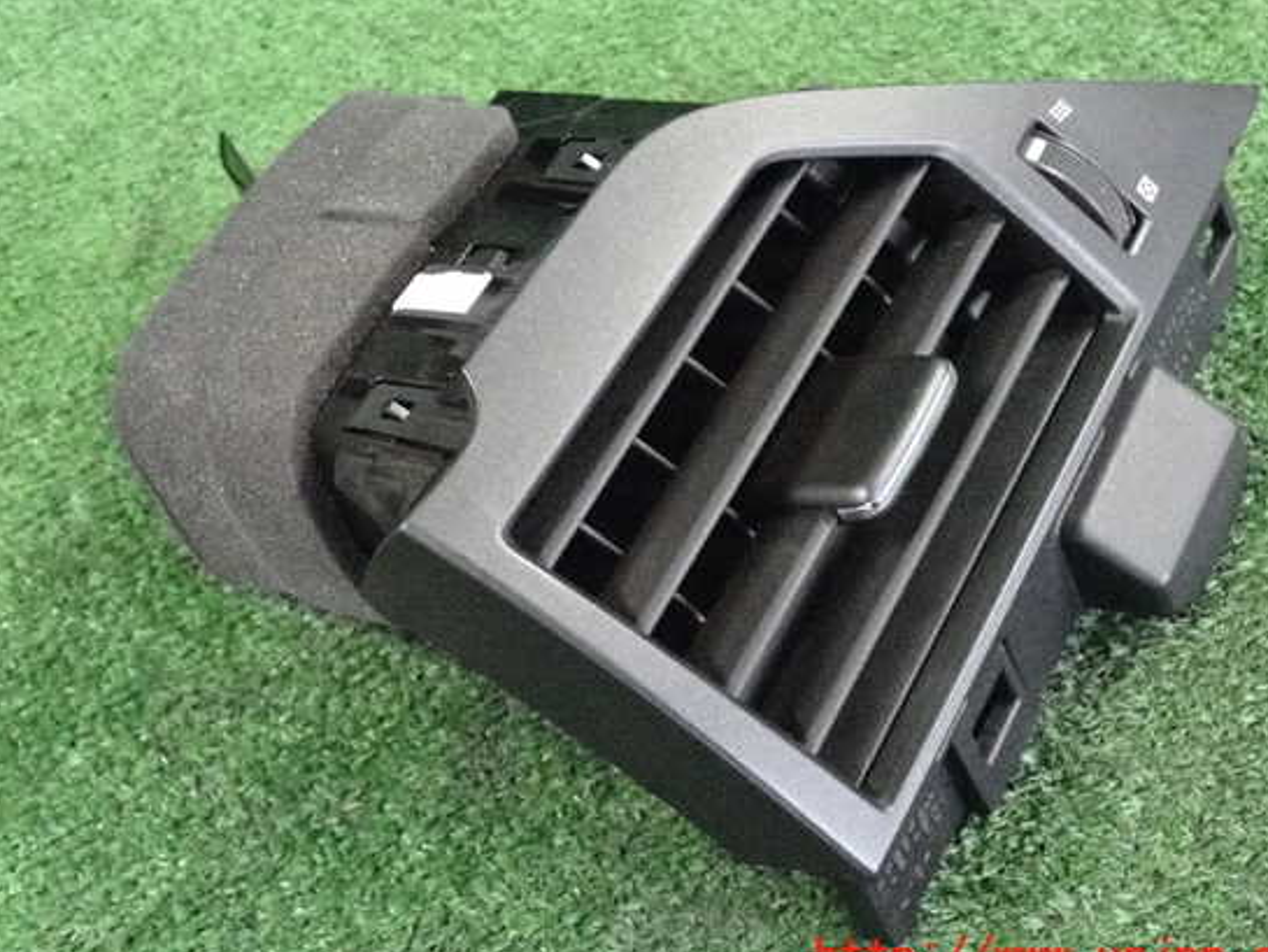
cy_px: 466
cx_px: 642
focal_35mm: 55
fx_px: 2015
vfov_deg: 26.6
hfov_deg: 34.9
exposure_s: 1/125
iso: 8000
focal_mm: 9.01
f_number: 3.2
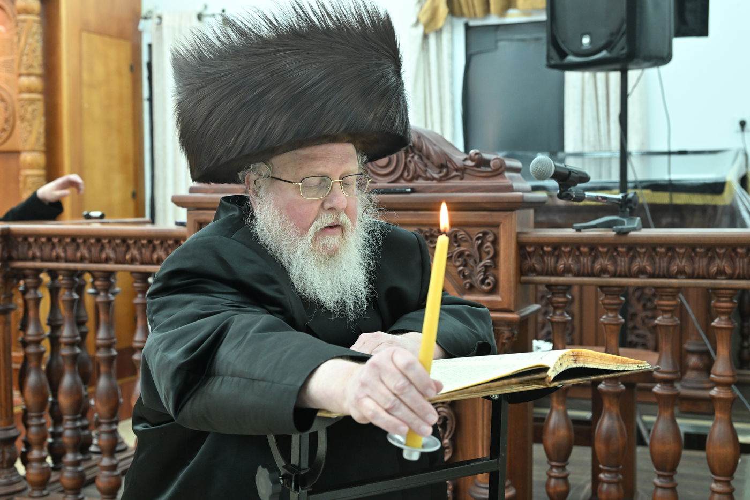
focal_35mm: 47
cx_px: 375
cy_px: 250
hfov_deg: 41.9
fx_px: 979
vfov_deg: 28.6
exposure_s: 1/200
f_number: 5
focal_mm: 47
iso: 1600
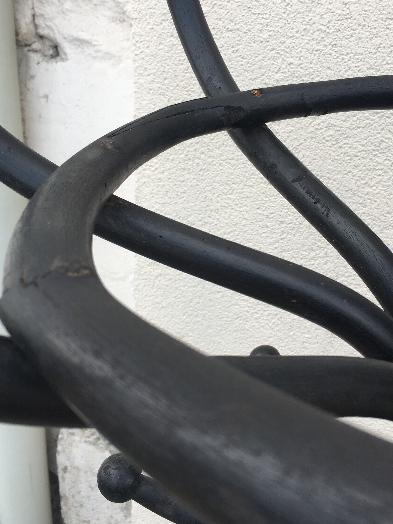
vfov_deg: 48.9
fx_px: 575
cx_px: 216
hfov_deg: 37.7
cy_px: 237
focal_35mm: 38
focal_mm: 4.15
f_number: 2.2
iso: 25
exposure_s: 1/276
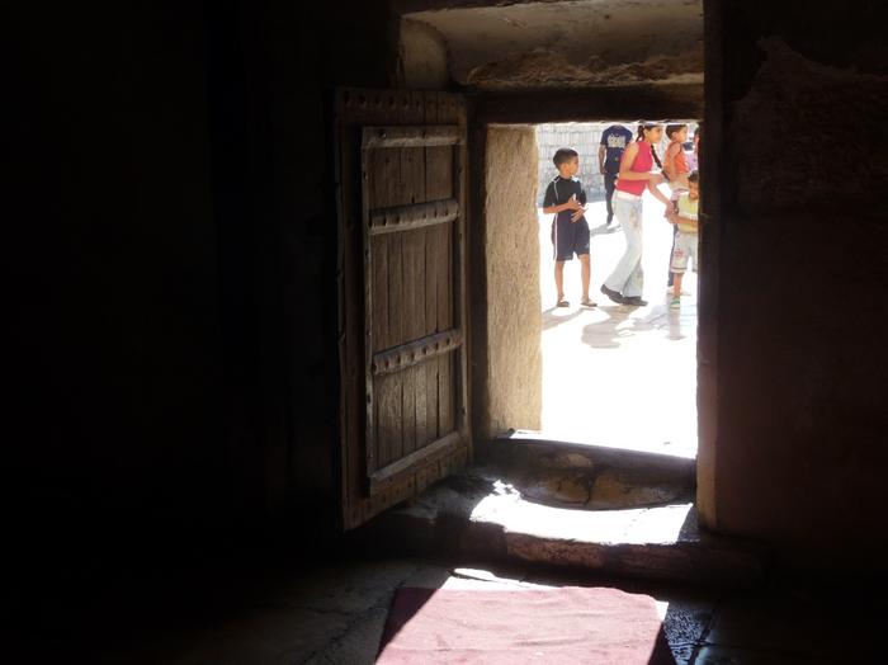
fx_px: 1282
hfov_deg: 38.2
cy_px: 332
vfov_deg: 29.1
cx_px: 444
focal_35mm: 50
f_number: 4.2
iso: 100
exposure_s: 1/160
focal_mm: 8.5
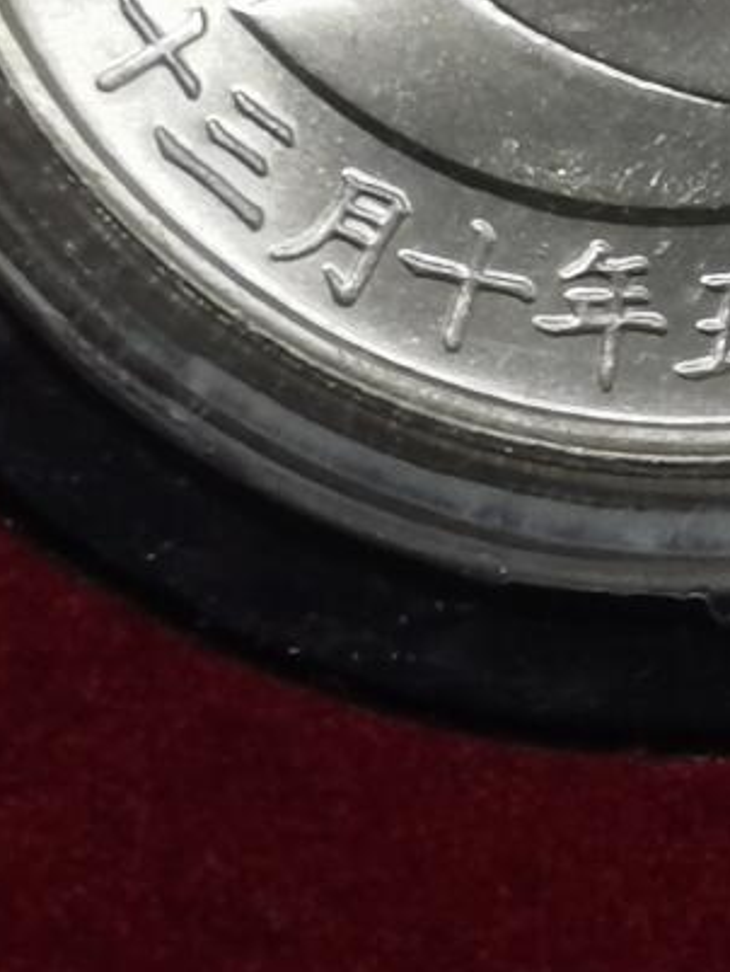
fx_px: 7162
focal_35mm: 255
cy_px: -268
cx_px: 636
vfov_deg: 7.7
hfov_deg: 5.8
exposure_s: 1/175
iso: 50
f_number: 1.8
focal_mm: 5.58
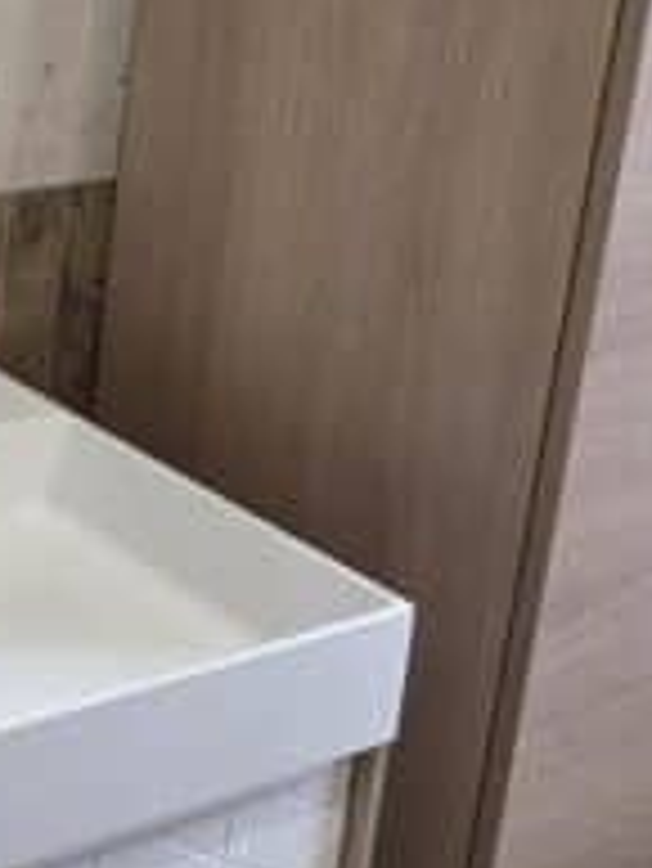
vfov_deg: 27.2
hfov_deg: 18.6
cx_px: -351
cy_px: 99
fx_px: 1731
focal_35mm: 69
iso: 160
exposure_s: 1/50
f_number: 1.9
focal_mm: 2.2
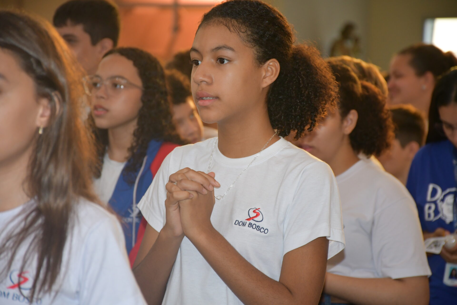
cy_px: 152
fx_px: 2132
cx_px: 228
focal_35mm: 168
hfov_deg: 12.2
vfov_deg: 8.2
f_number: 5.6
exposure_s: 1/60
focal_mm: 112
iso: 1400
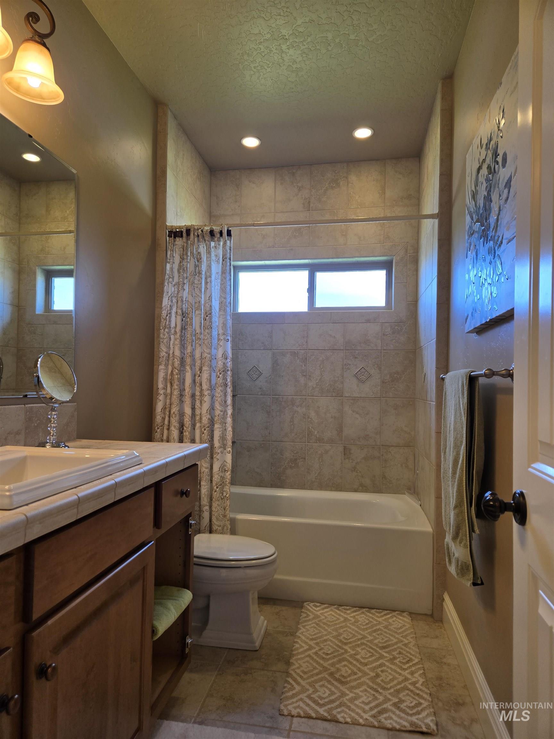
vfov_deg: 73.9
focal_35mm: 23
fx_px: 491
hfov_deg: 58.9
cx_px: 277
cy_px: 370
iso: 64
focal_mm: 5.4
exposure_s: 1/120
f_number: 1.8
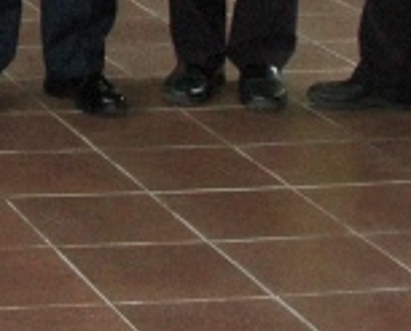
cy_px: -314
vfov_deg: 8.7
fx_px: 2060
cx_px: -239
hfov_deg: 10.9
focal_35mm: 169
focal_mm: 18
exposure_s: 1/200
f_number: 7.1
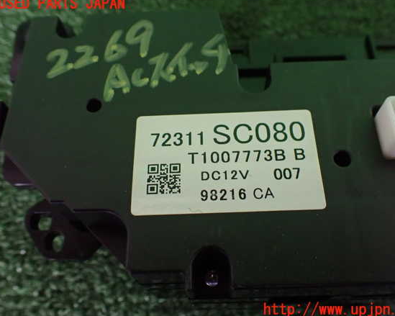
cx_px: 210
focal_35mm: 32
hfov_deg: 55.6
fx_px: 374
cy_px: 157
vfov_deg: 45.8
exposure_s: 1/60
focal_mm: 5.4
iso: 800
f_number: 2.3
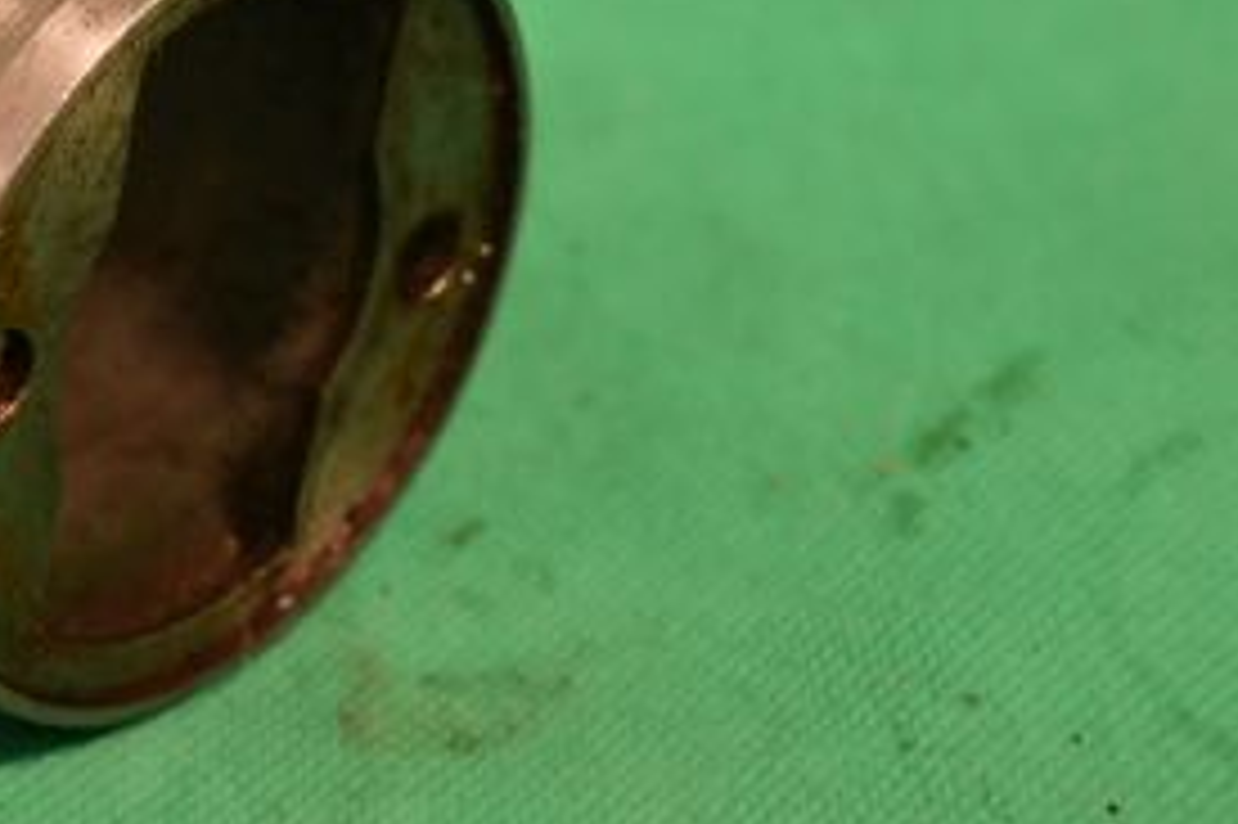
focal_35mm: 131
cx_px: 32
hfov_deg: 15.4
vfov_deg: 10.4
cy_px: 149
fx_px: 4502
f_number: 6.3
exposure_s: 1/160
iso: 400
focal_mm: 40
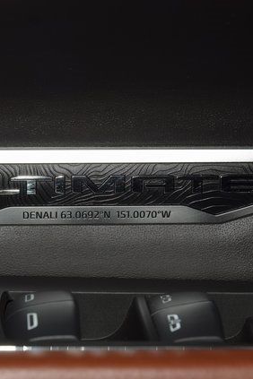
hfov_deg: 8.6
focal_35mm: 159
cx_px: 100
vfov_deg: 12.9
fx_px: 1676
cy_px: 190
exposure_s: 1/125
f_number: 8
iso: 100
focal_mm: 70
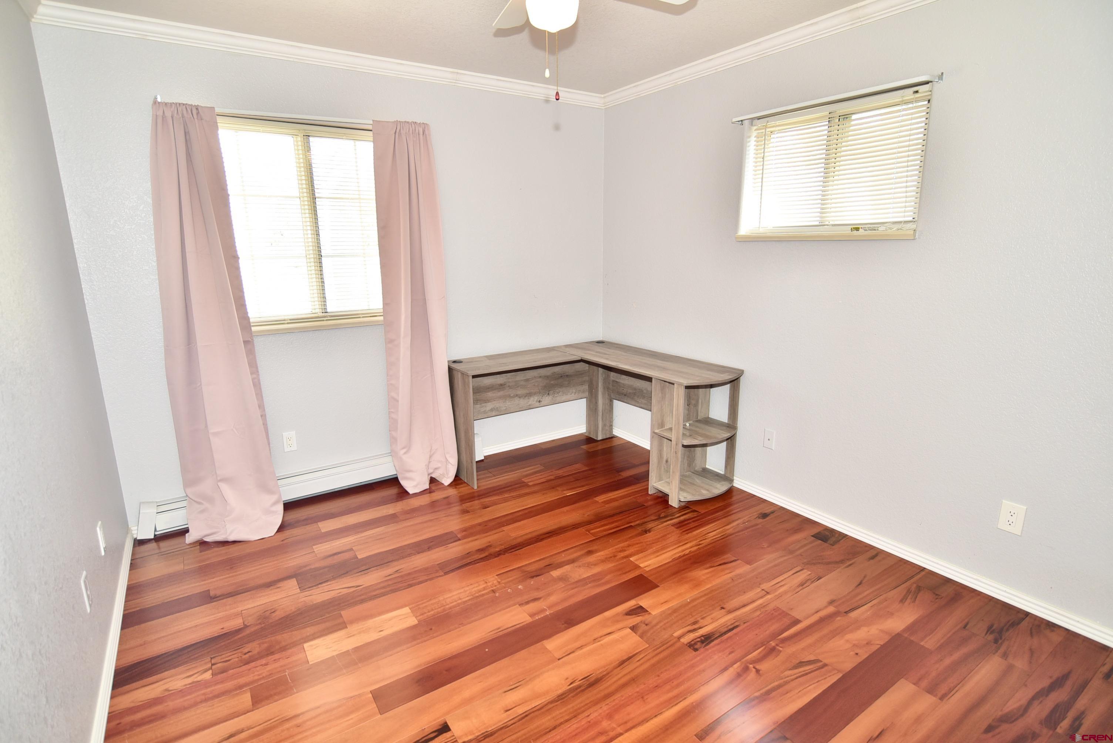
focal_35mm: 18
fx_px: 557
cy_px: 372
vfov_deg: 67.4
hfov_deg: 90.0
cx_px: 556
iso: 400
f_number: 3.5
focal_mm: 18
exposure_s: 1/100
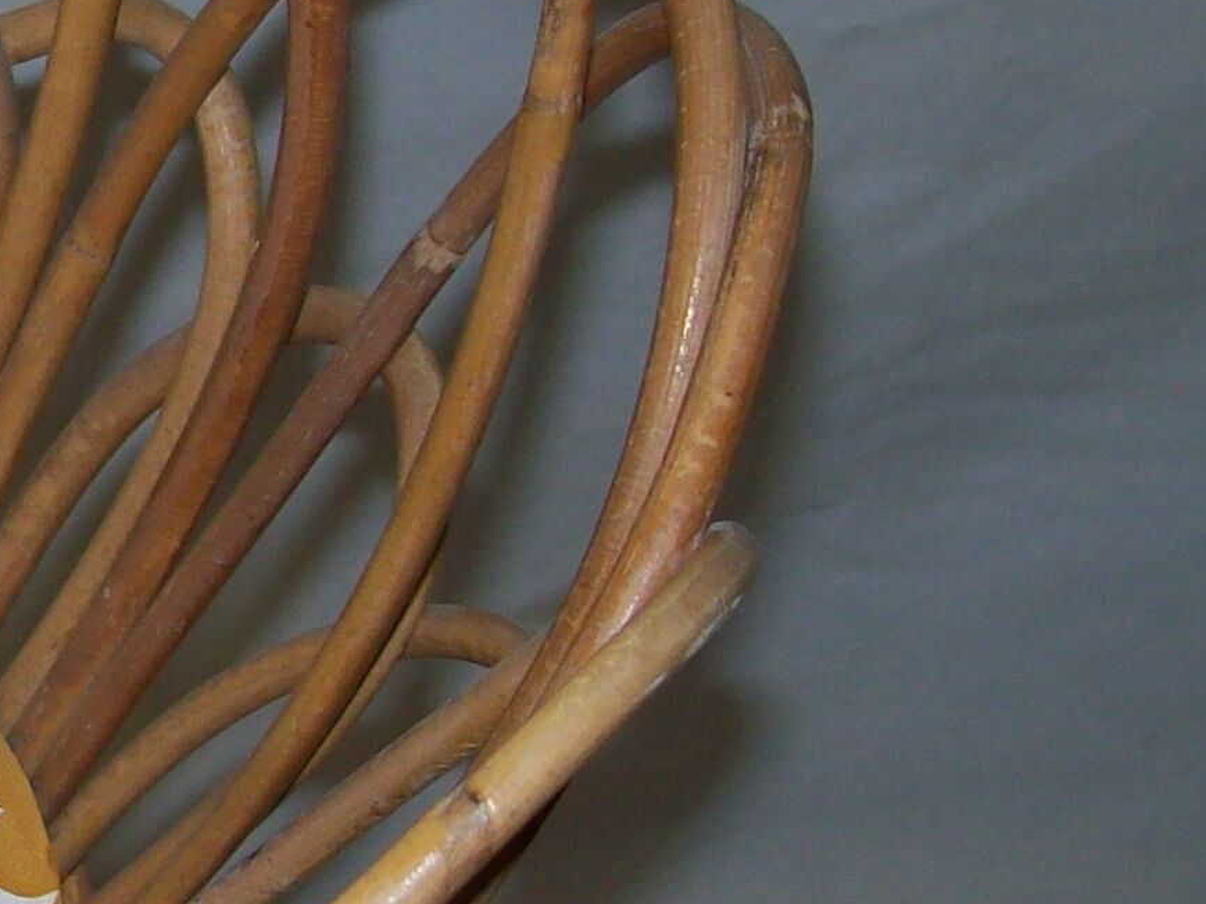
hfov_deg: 15.3
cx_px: -654
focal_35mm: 118
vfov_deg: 12.5
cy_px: 465
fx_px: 4109
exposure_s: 1/64
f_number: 2.7
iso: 80
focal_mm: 6
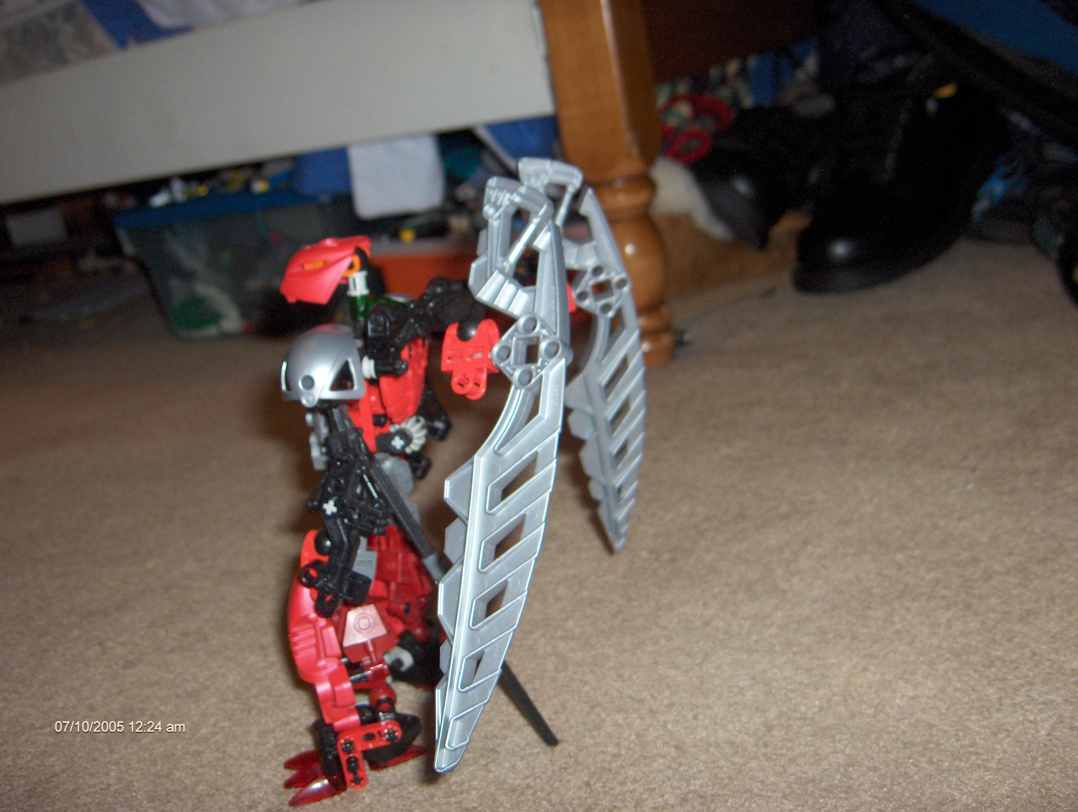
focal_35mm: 39
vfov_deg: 36.9
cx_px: 539
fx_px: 1216
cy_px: 406
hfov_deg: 47.8
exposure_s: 1/60
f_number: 2.8
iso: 100
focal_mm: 8
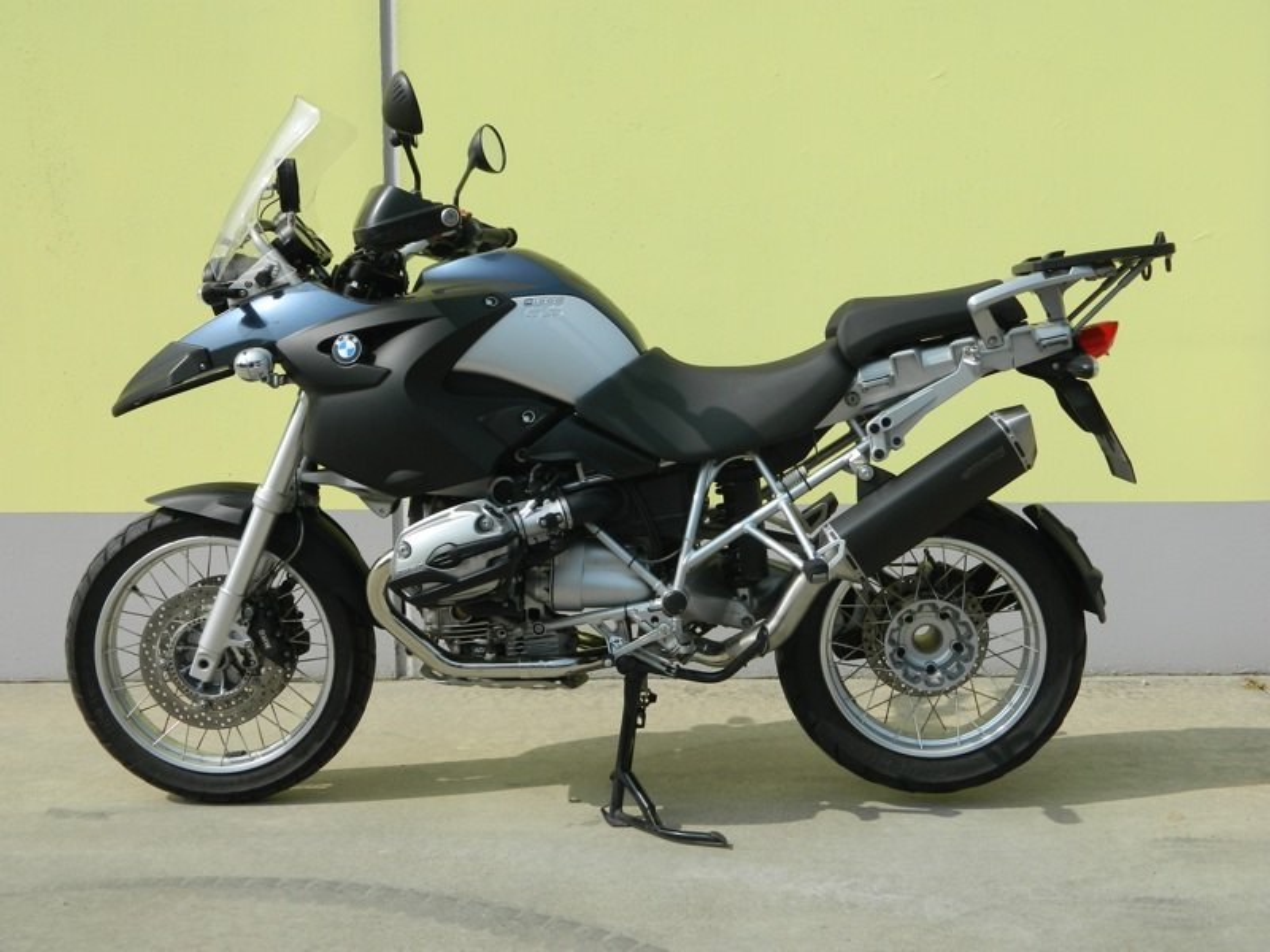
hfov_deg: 45.8
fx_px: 1504
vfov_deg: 35.1
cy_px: 476
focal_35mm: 41
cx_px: 635
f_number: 9.8
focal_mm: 7.3
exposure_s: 1/160
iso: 80
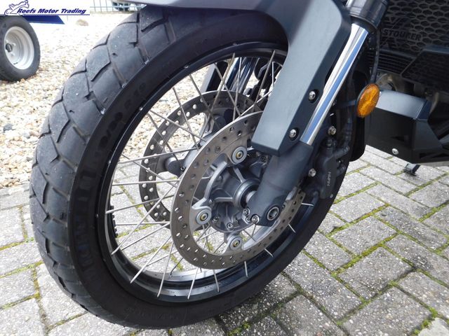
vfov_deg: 54.9
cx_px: 224
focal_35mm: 25
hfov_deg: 69.4
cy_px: 168
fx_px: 324
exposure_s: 1/50
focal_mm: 4.5
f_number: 3.1
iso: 125
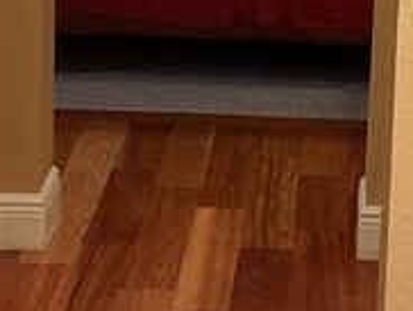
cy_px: -9
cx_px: 343
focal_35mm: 163
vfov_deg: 9.1
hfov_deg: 12.0
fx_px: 1947
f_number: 1.8
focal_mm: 3
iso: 200
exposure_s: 1/60
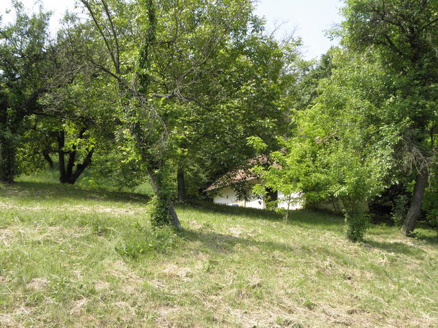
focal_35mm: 34
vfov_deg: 41.8
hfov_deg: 54.0
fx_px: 430
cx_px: 219
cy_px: 164
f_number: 5.6
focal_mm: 6.07
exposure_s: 1/125
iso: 64
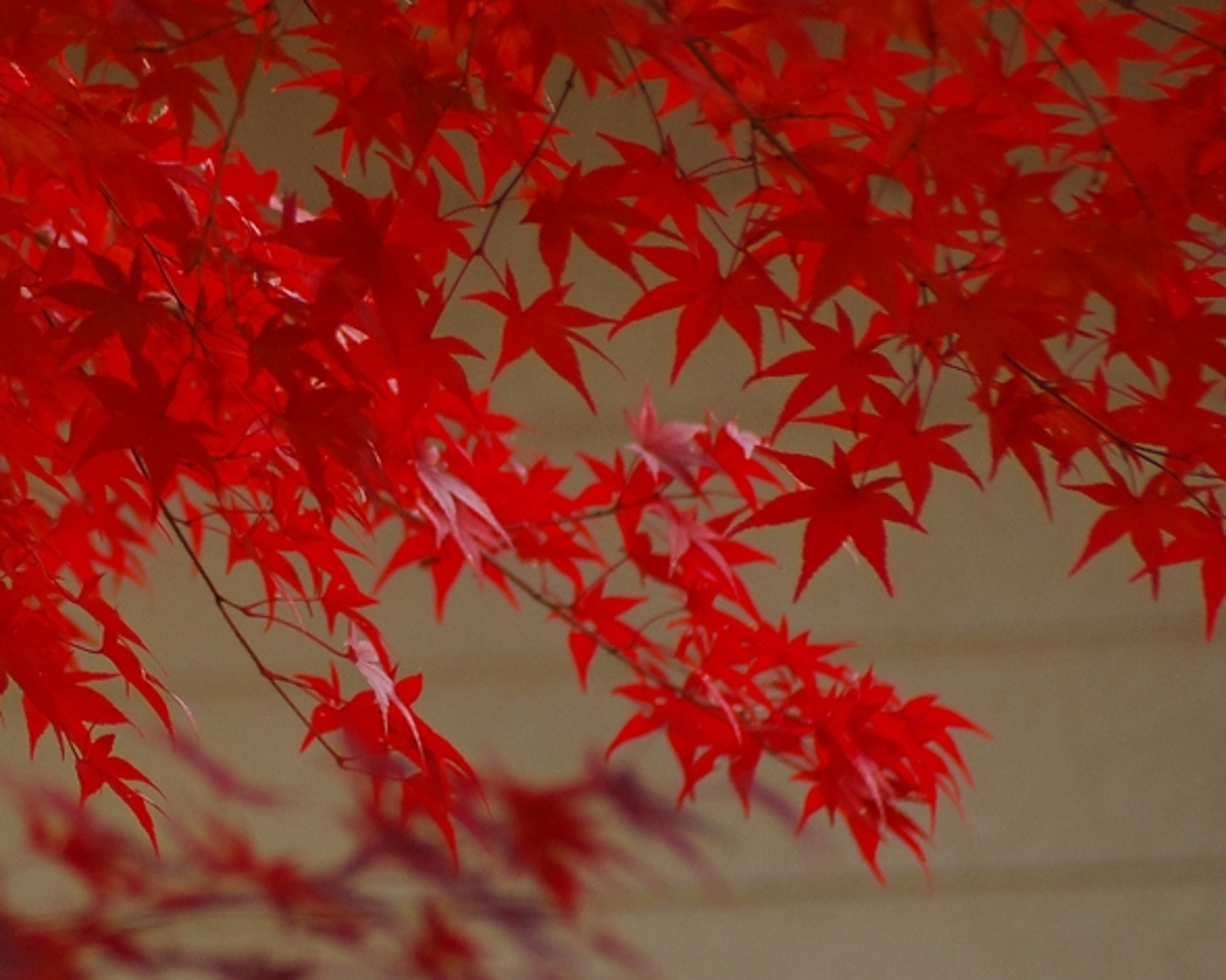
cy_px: 442
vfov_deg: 4.1
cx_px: 185
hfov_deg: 5.2
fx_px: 13598
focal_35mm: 375
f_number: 4.5
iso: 800
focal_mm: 153
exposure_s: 1/200
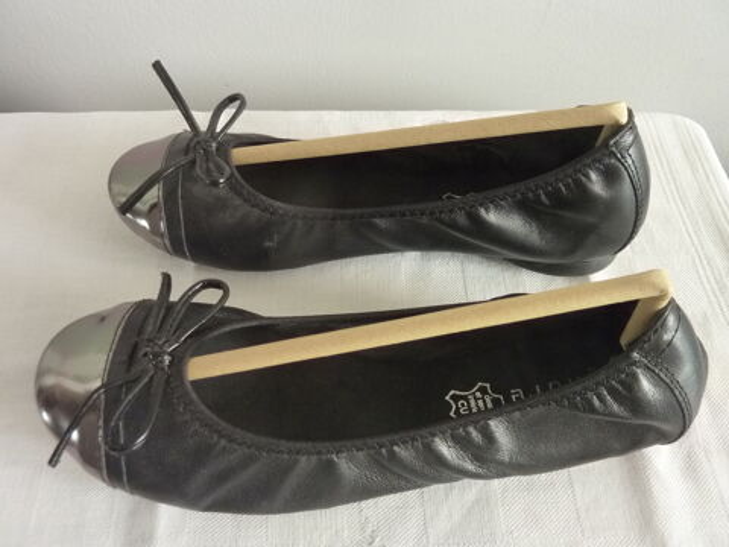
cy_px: 274
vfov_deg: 54.9
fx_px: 526
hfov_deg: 69.4
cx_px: 364
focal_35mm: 25
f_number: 3.3
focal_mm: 4.1
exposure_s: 1/25
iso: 400
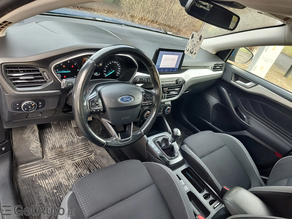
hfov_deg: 73.9
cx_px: 146
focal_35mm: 23
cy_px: 110
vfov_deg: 58.9
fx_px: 194
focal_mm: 5.56
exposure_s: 1/100
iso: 200
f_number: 1.8
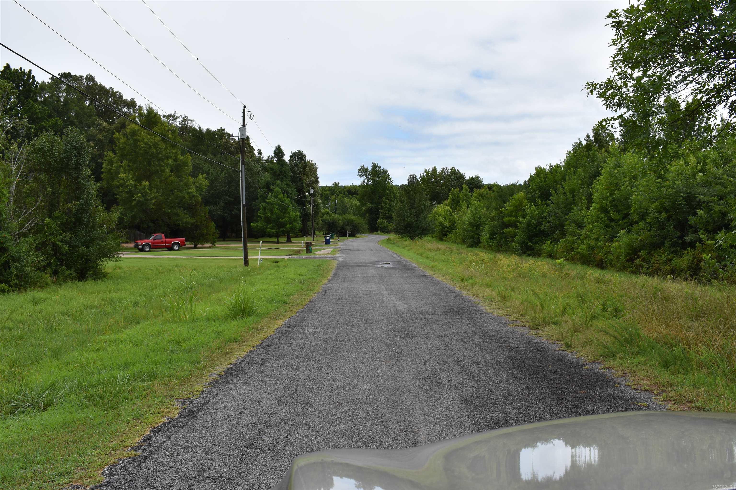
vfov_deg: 36.9
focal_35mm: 36
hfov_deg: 53.1
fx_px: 736
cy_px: 245
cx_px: 368
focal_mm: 24
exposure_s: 1/250
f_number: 9
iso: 100
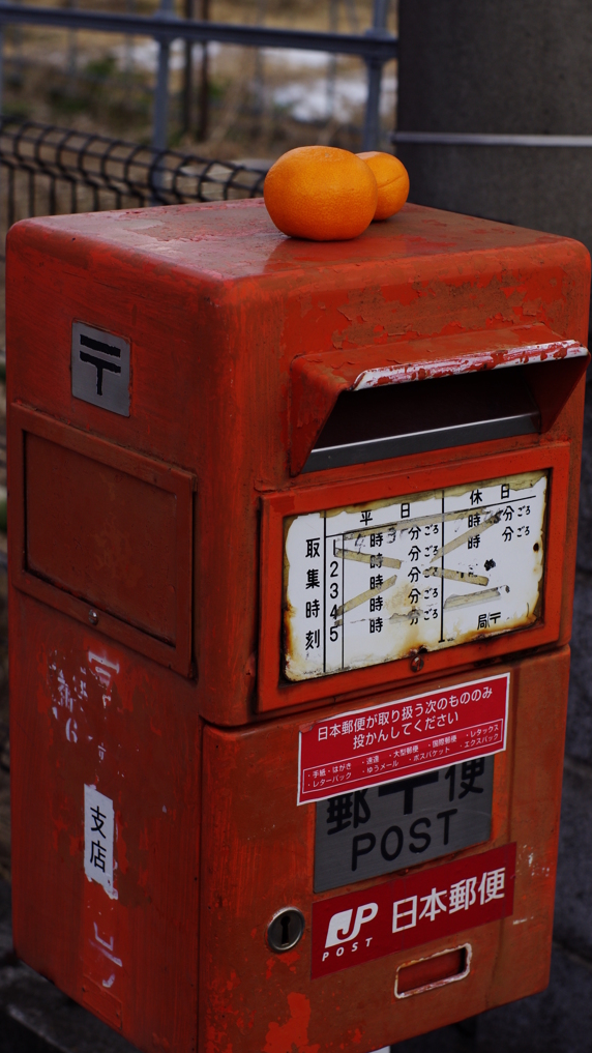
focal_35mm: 79
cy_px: 524
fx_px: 2205
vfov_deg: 26.9
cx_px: 291
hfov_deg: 15.3
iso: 200
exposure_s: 1/250
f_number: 5.6
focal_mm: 50
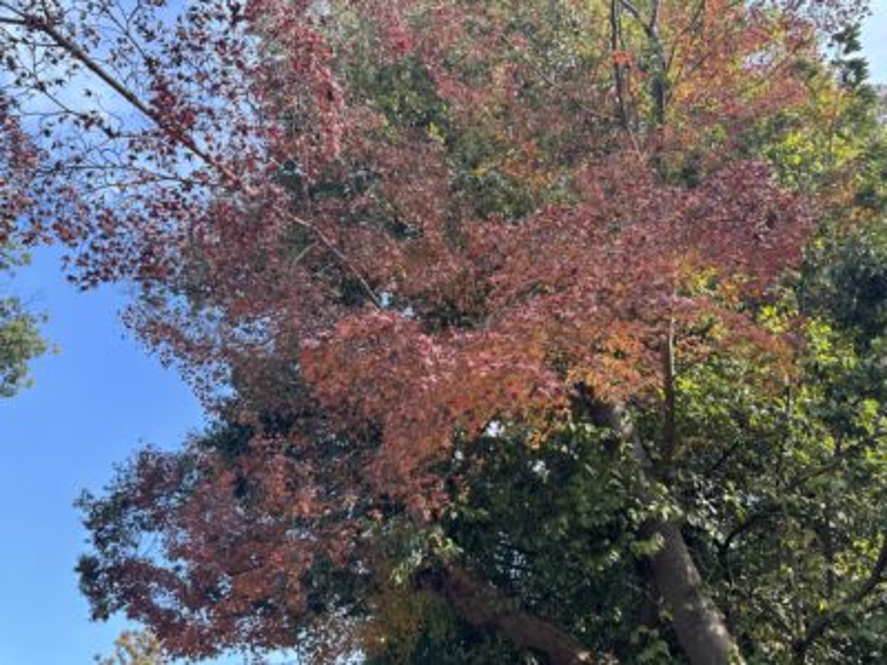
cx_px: 444
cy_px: 332
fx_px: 615
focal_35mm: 24
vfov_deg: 56.8
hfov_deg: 71.6
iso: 64
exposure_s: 1/230
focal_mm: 6.76
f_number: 1.78
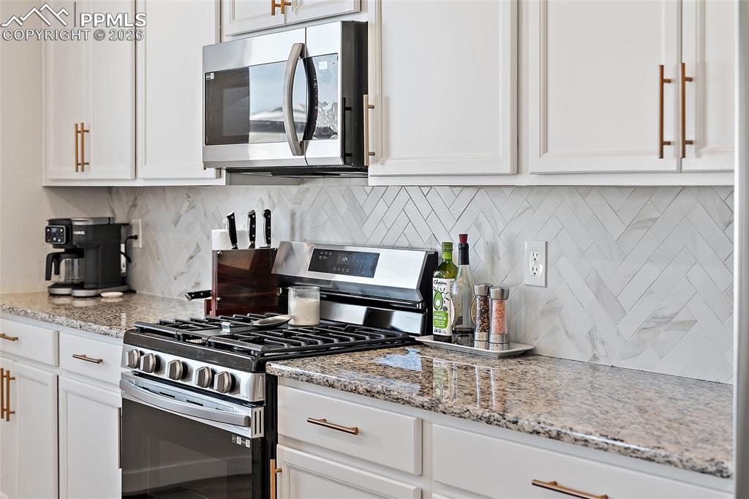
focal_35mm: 54
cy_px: 250
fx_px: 1123
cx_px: 374
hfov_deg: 36.9
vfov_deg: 25.0
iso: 100
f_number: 2.8
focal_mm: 36
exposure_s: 1/25
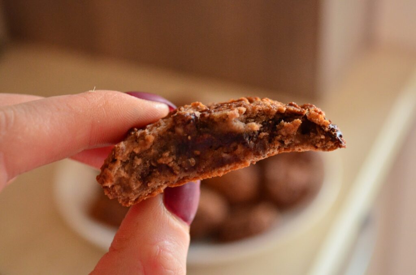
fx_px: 657
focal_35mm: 57
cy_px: 138
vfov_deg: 23.7
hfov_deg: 35.1
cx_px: 208
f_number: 5.6
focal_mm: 38
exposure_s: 1/20
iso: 1600
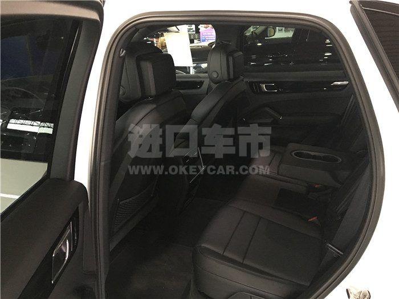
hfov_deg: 61.7
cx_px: 200
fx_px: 334
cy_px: 150
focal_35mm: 29
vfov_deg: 48.2
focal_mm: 4.15
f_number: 2.2
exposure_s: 1/8
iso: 160
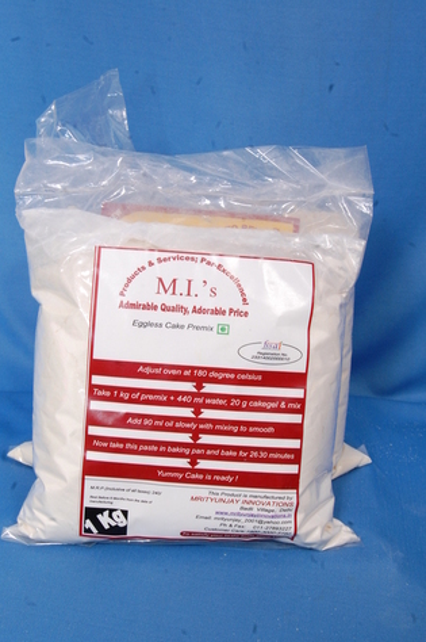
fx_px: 1352
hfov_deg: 17.9
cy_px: 330
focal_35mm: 76
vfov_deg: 26.7
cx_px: 204
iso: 400
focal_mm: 48
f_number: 16
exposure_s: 1/125
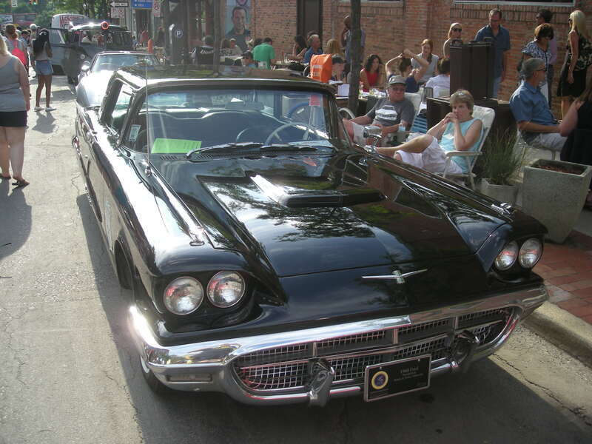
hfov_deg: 52.6
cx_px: 296
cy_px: 222
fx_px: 599
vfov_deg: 40.7
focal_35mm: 35
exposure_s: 1/256
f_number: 2.8
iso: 50
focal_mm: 5.7
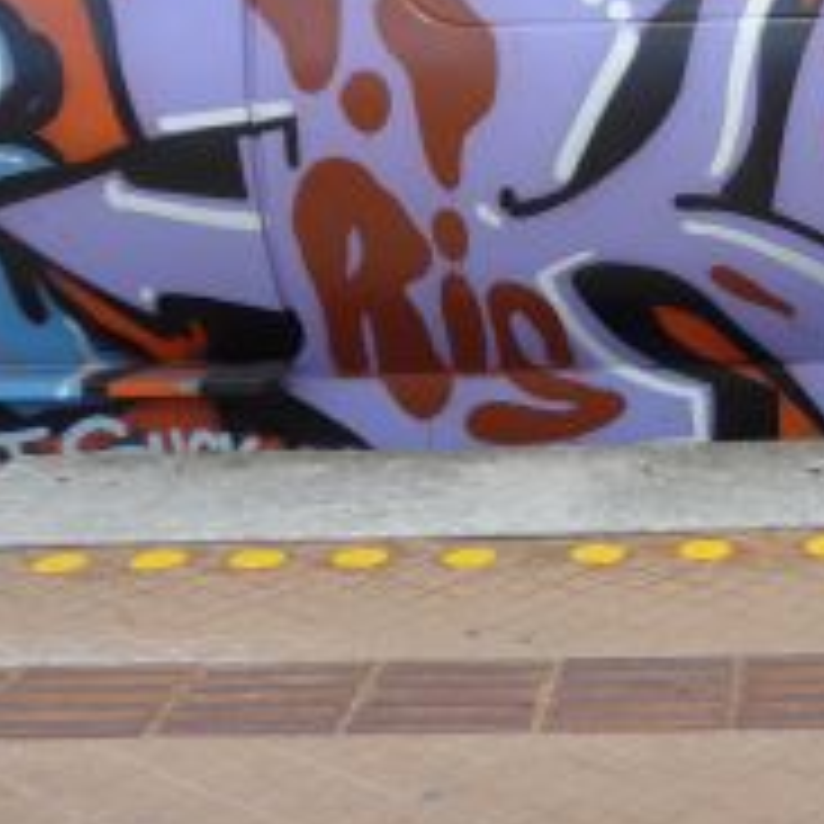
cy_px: 214
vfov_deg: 24.4
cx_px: 901
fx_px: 1885
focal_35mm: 70
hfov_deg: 23.2
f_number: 2
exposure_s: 1/60
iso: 125
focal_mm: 6
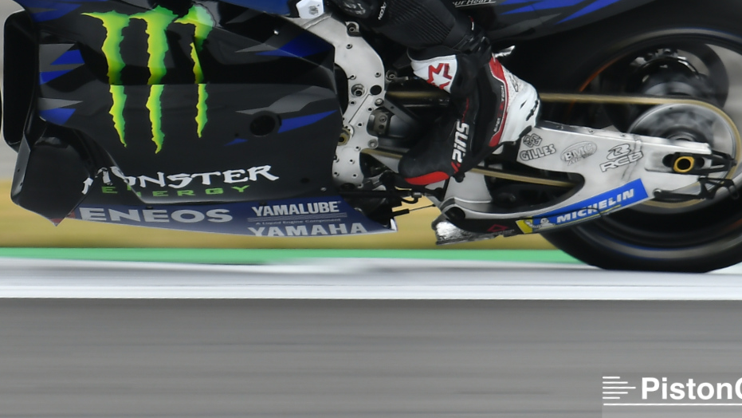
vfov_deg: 1.3
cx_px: 197
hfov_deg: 2.2
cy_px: -57
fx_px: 18930
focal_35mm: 962
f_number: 7.1
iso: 100
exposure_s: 1/320
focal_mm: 300
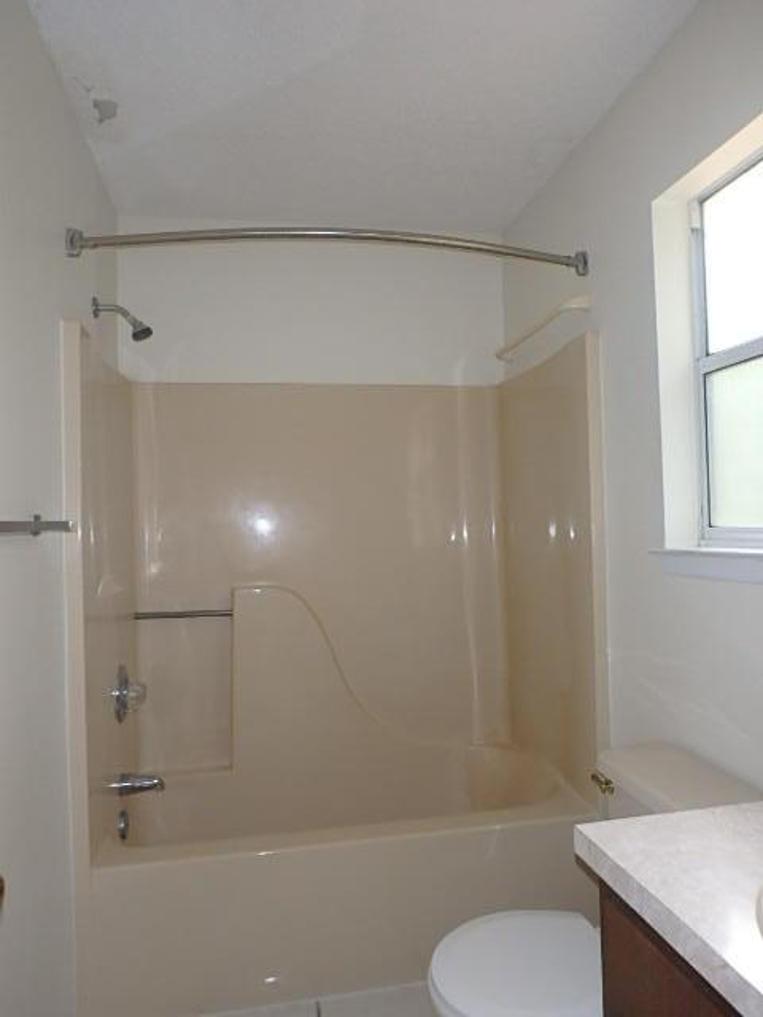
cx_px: 382
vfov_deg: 73.9
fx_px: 676
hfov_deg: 58.9
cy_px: 508
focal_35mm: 23
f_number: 3.8
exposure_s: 1/30
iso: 400
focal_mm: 4
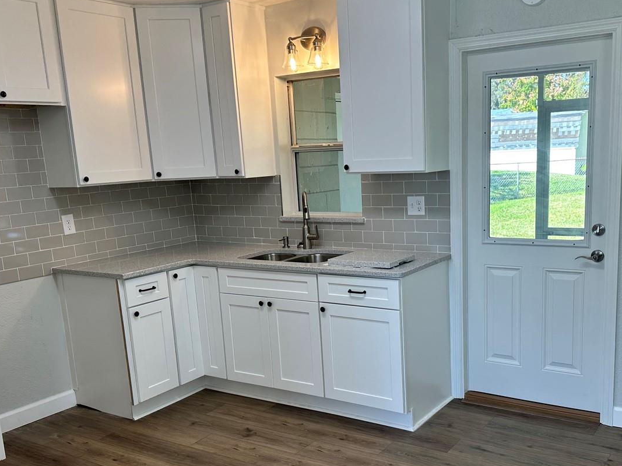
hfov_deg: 51.2
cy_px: 281
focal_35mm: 36
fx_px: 647
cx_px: 357
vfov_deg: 39.5
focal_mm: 6.86
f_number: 1.78
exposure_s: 1/161
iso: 80
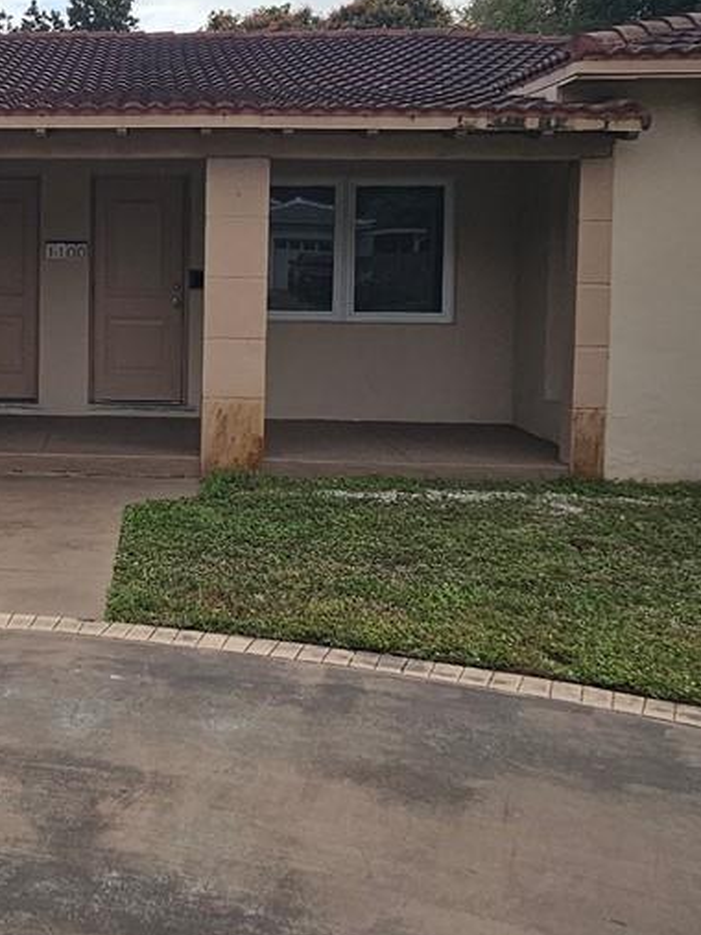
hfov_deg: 32.7
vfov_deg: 45.3
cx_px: 22
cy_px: 330
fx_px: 1108
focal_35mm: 41
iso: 50
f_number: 2.2
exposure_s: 1/1709
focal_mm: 2.2
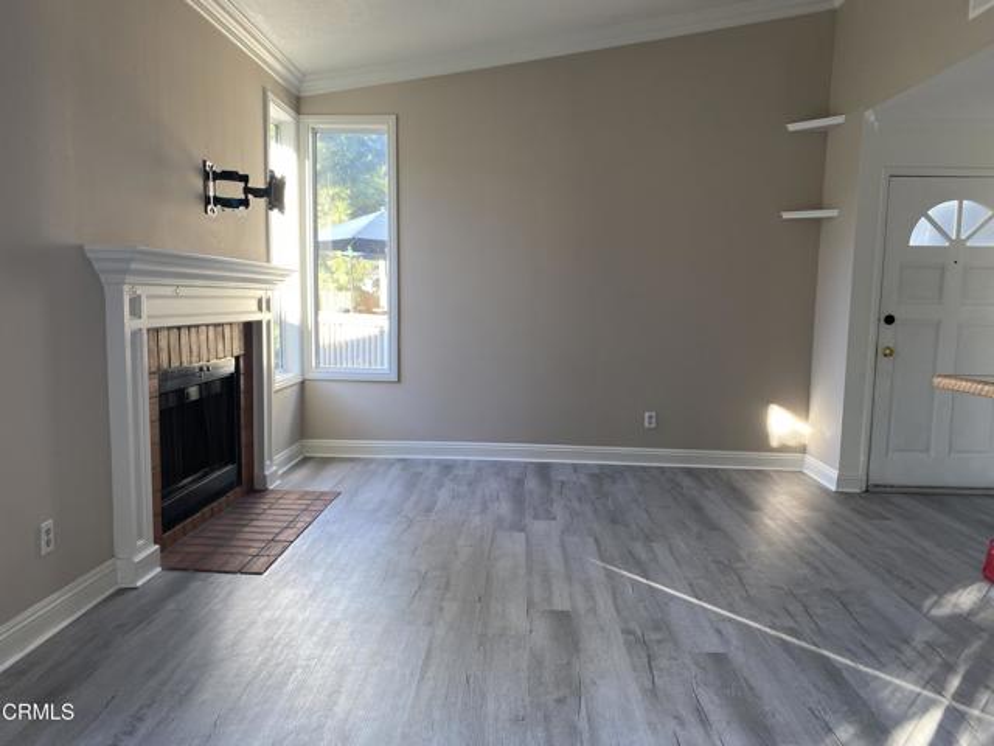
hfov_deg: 67.3
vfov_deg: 53.1
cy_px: 373
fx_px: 747
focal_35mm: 26
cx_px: 497
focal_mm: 4.25
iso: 80
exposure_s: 1/121
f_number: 1.8
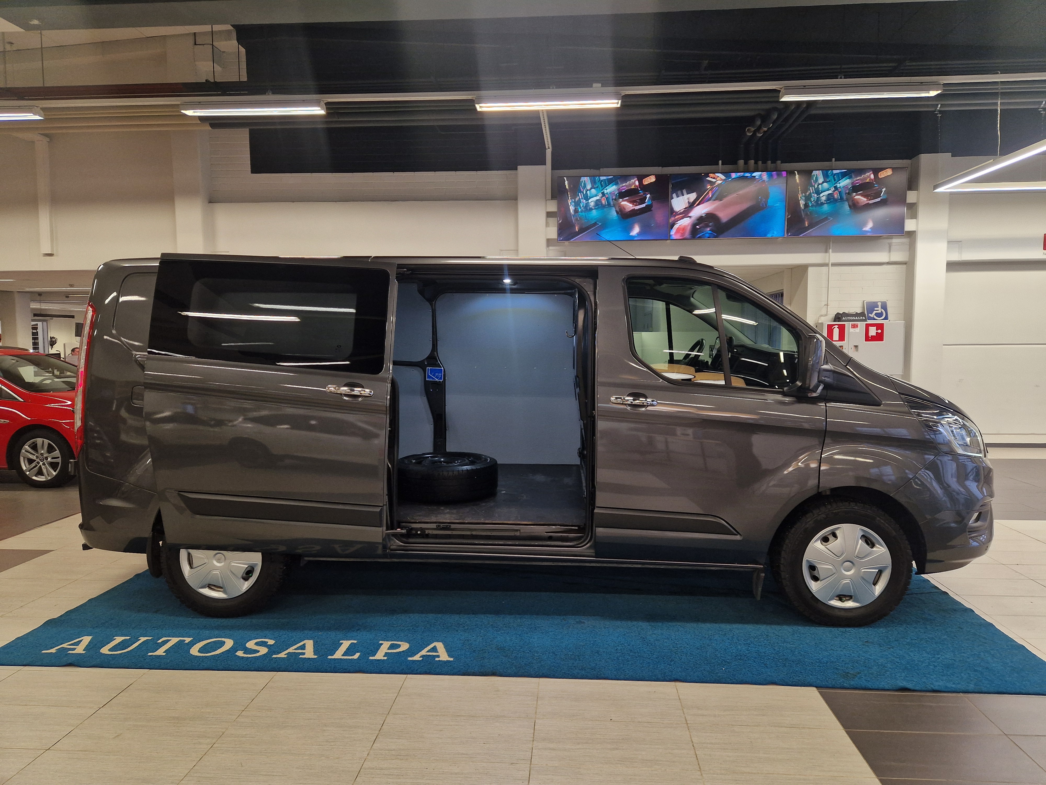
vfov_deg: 58.9
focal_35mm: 23
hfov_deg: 73.9
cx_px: 523
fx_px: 695
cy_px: 392
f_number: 1.8
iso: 125
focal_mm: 5.4
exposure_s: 1/180
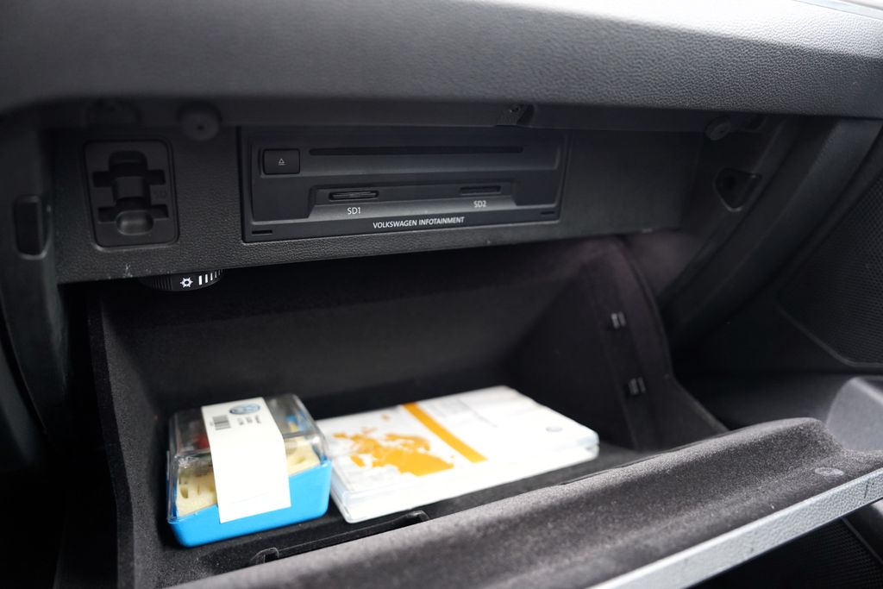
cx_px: 442
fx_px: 589
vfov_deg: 53.1
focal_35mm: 24
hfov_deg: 73.7
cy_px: 294
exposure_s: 1/60
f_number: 2.8
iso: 2000
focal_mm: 24
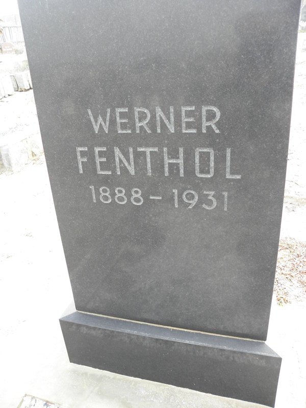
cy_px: 204
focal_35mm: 26
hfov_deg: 53.1
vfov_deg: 67.3
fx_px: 306
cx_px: 153
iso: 64
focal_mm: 4.6
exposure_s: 1/40
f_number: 2.8
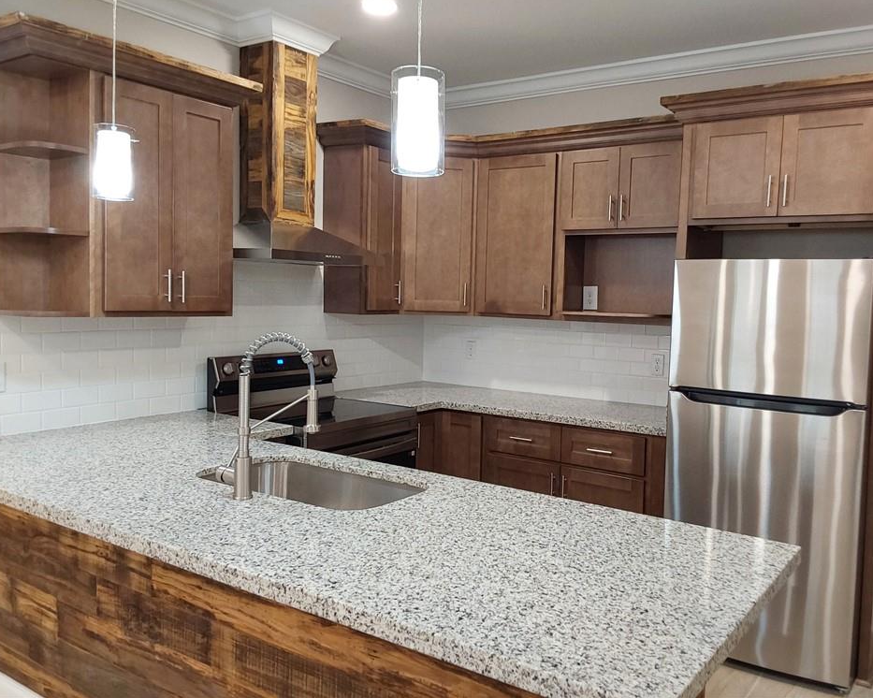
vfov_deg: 48.5
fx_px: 775
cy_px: 340
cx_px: 472
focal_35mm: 30
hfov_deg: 58.7
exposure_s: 1/60
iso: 200
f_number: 1.9
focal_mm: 2.91
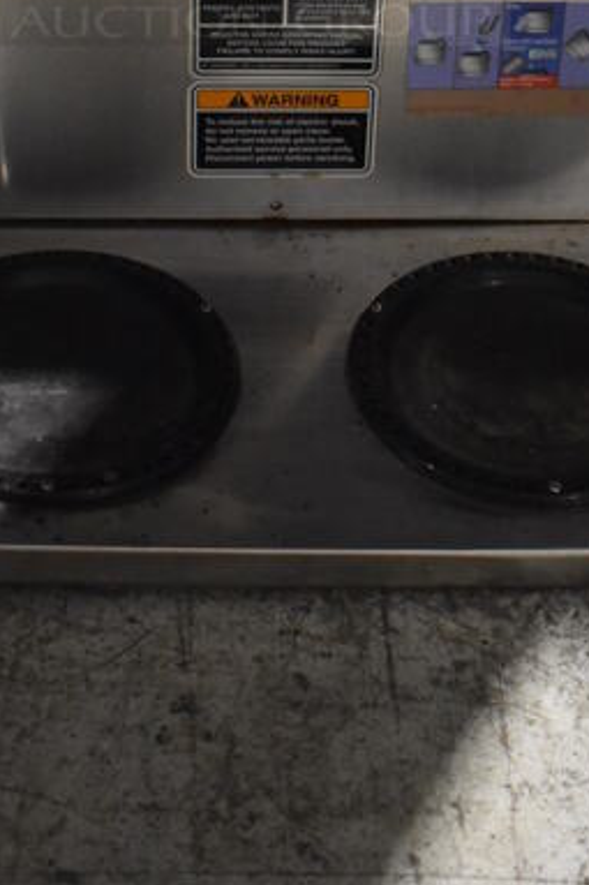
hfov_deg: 18.1
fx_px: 1847
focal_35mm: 75
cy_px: -75
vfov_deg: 25.1
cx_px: 254
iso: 3200
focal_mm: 21
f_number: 3.8
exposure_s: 1/30
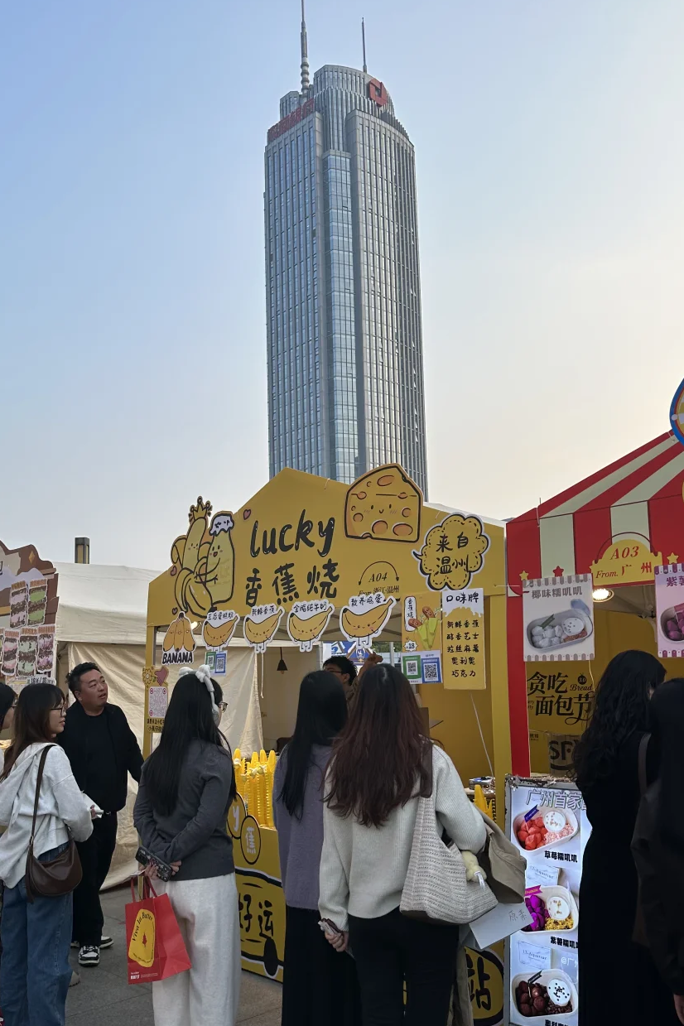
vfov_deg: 63.5
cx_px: 260
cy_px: 565
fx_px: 826
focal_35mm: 29
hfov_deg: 44.6
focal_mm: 6.86
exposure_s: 1/1183
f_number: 1.78
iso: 80
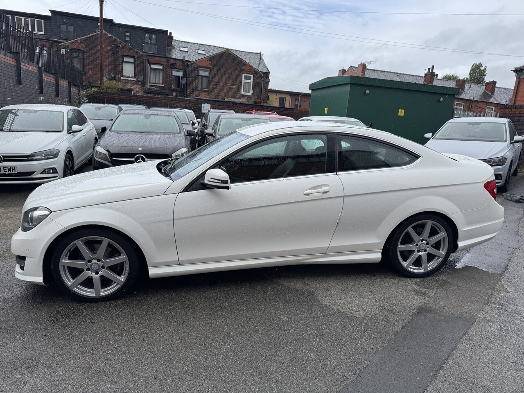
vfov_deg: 56.8
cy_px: 196
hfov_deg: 71.6
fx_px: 363
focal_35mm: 24
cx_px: 262
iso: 80
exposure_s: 1/2833
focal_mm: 6.76
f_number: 1.78
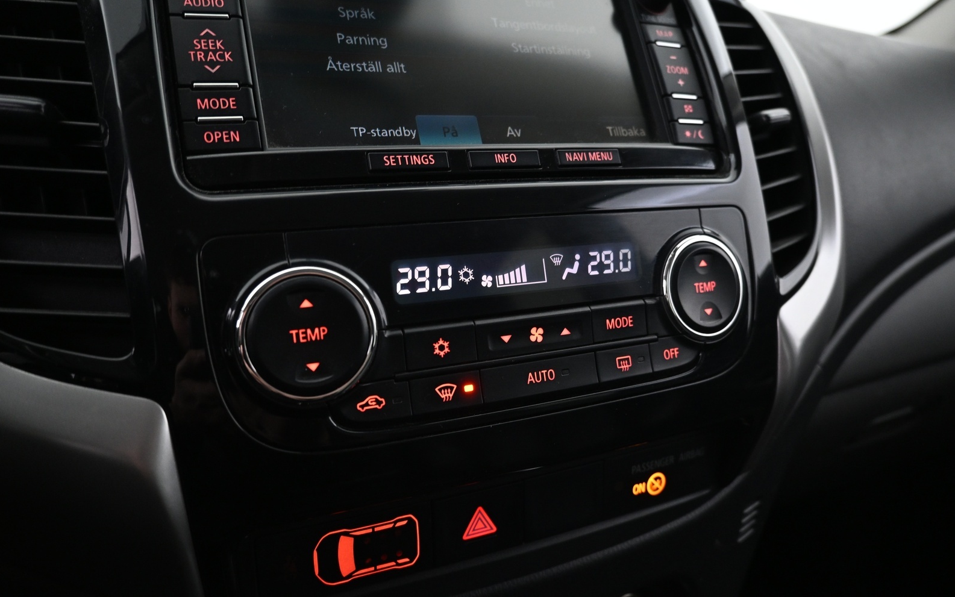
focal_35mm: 25
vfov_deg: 49.3
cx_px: 477
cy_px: 305
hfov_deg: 72.5
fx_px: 651
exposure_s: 1/25
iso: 1250
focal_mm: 16
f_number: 3.5
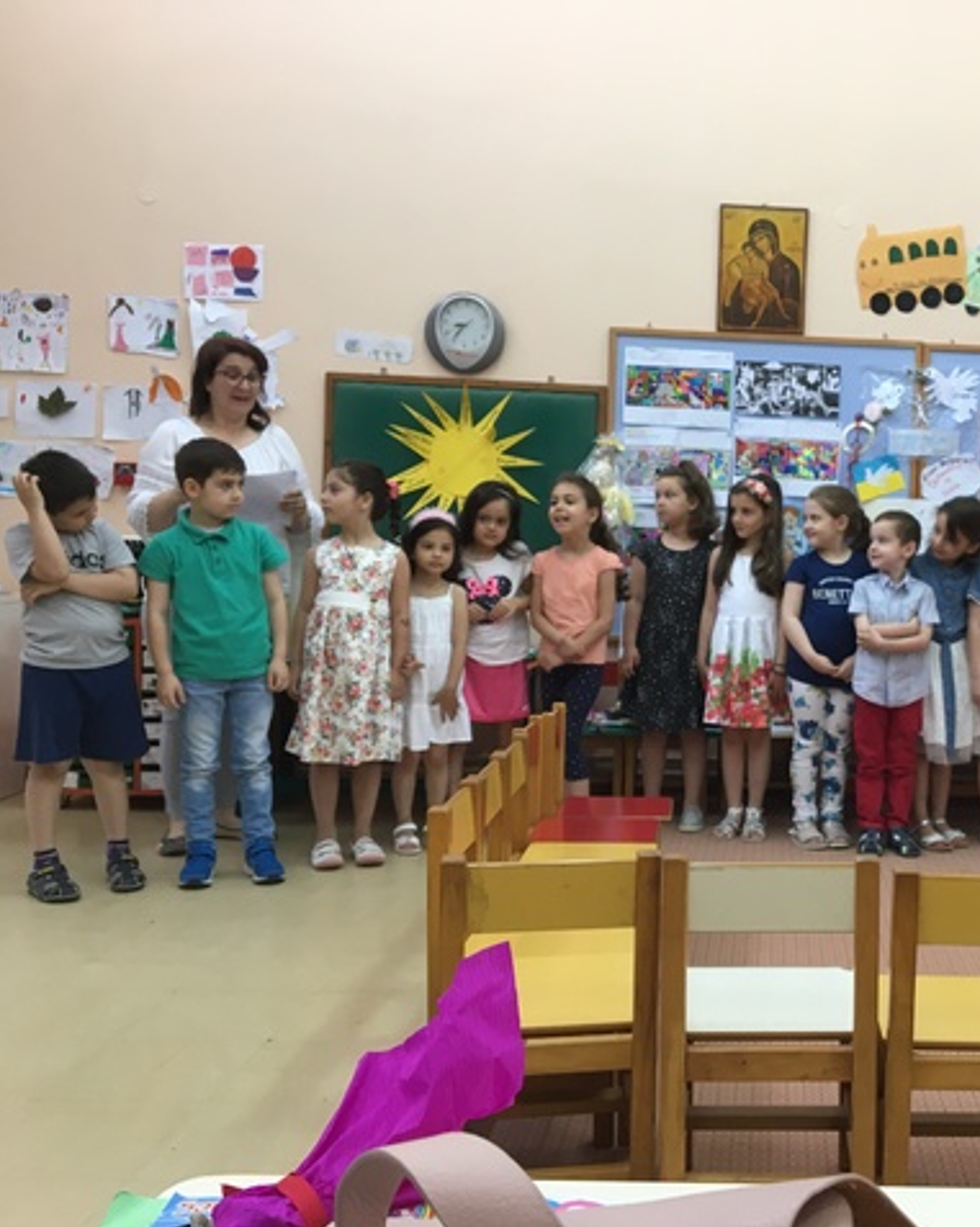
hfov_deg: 37.4
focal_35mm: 38
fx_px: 1379
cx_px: 818
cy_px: 615
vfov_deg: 48.0
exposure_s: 1/33
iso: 80
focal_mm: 4.15
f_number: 2.2
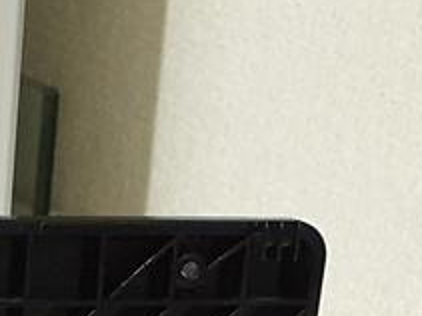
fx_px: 1925
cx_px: -64
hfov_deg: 12.3
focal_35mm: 158
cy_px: 822
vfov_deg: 8.4
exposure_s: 1/40
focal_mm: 4.3
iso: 400
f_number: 2.4
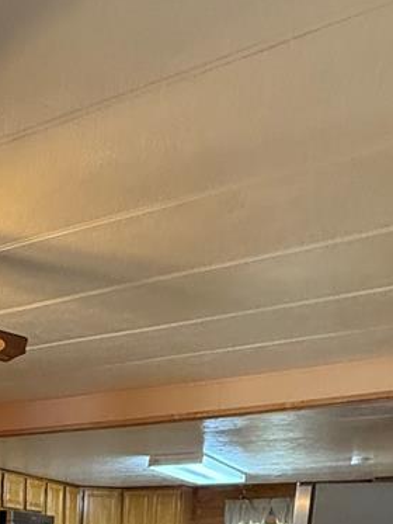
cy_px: 680
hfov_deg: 29.4
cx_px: -28
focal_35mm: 45
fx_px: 681
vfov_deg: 32.0
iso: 500
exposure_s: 1/120
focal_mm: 2.22
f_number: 2.2
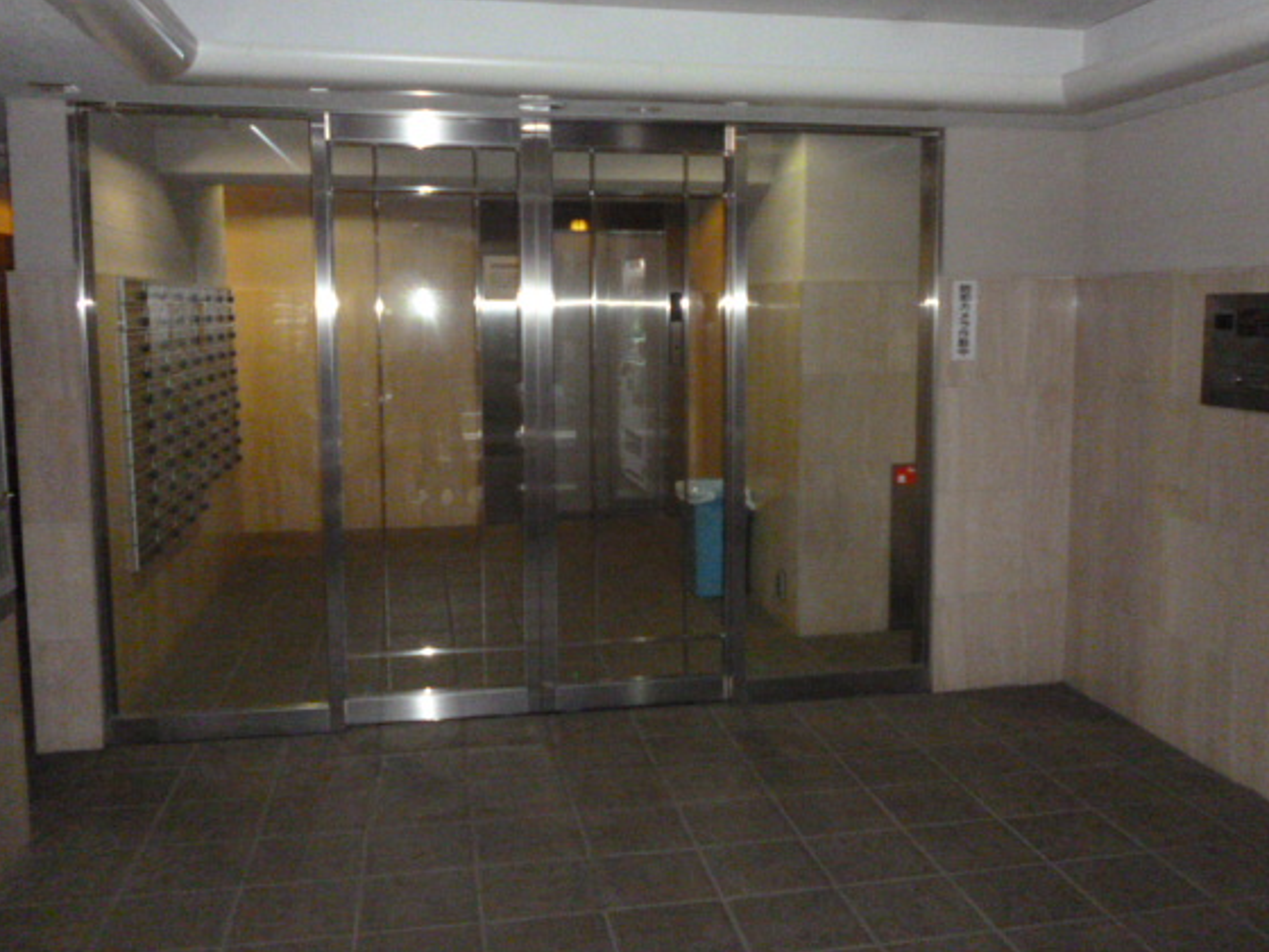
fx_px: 1173
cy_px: 453
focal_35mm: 32
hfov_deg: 56.8
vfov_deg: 44.1
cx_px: 675
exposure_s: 1/125
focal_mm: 5
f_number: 3.1
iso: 1000
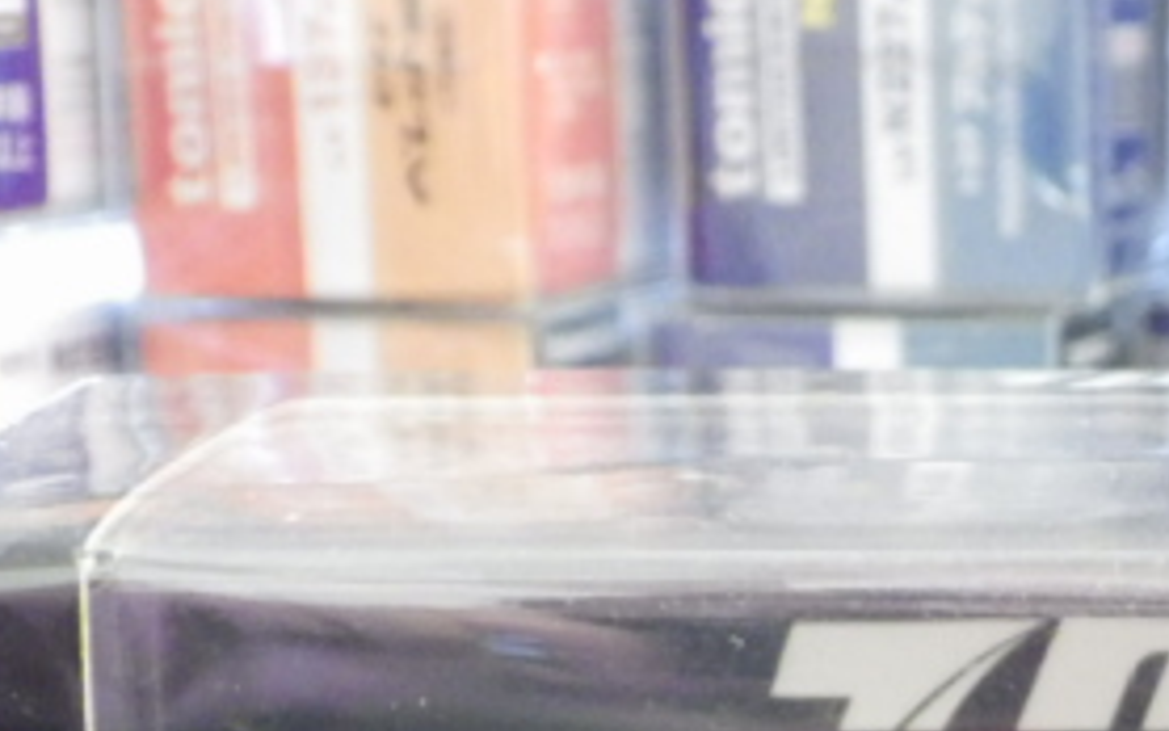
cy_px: 920
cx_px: 1131
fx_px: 3888
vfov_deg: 10.5
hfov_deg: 16.8
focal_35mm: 122
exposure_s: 1/25
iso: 1250
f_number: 3.8
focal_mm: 9
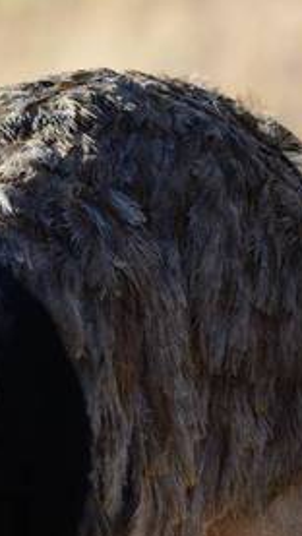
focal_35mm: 1031
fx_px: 14664
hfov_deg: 1.2
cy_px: 358
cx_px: 406
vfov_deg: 2.1
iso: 250
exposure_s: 1/500
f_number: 5.3
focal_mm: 260
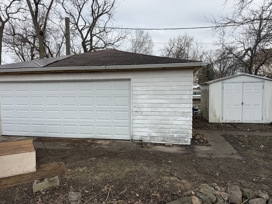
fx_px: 189
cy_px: 102
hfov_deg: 71.6
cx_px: 136
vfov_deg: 56.8
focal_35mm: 24
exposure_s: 1/3279
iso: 80
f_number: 1.78
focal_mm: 6.76
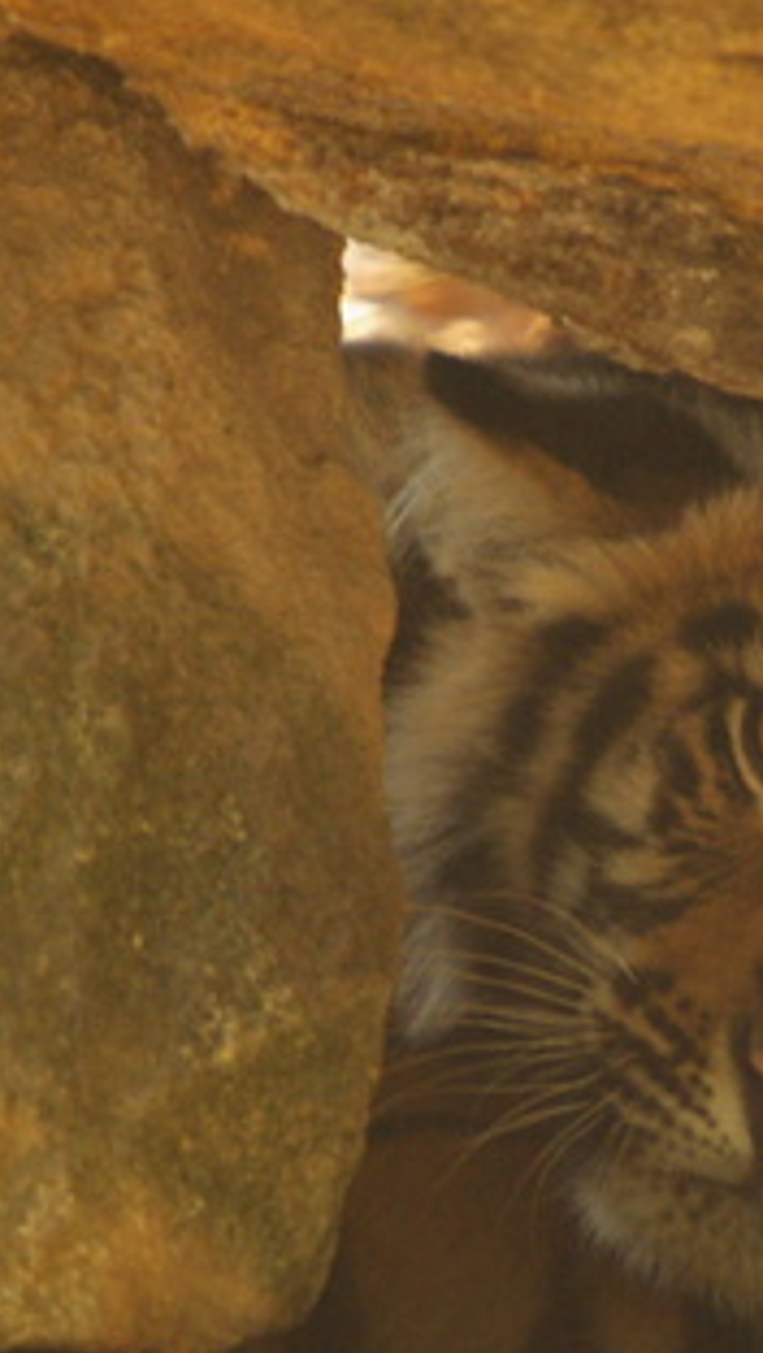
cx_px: 802
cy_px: 735
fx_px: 57783
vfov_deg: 1.3
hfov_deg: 0.8
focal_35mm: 1610
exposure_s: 1/125
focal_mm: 500
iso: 800
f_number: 6.7
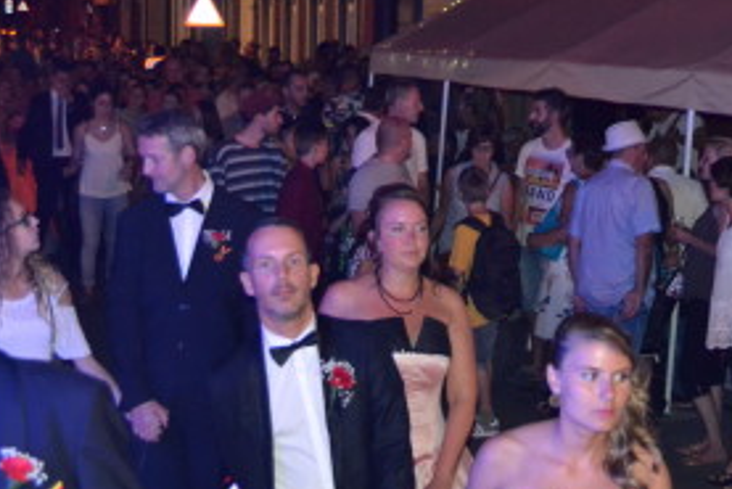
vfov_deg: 17.5
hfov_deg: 25.9
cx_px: 423
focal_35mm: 78
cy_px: 317
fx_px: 1587
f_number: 4.2
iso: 3200
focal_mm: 30
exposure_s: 1/60
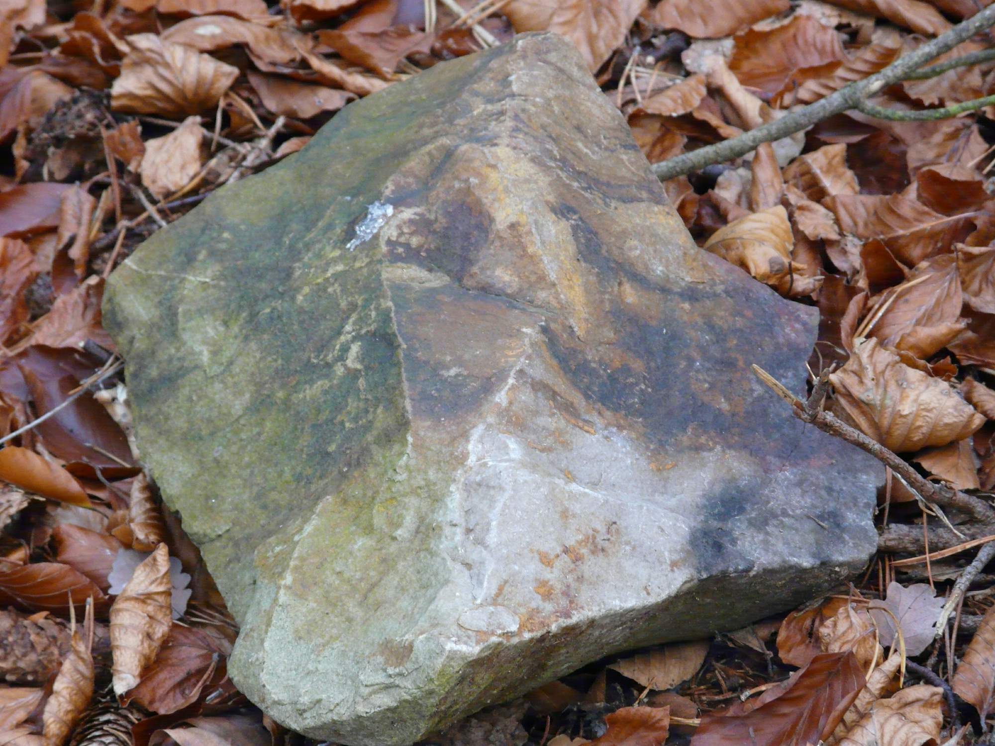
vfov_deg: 6.9
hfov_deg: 9.2
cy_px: 373
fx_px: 6151
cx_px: 498
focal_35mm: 214
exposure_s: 1/30
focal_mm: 35.2
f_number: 3.6
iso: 400
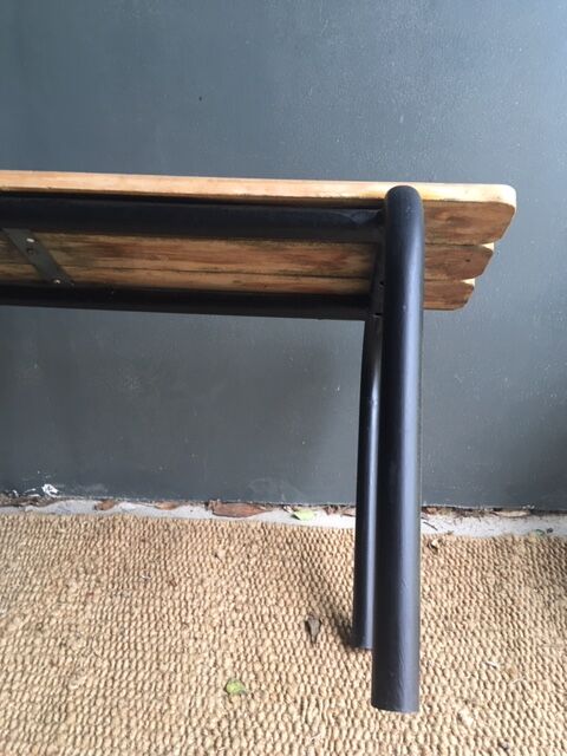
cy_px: 378
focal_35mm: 29
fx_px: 633
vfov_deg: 61.7
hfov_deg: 48.2
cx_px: 284
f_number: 2.2
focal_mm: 4.15
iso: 80
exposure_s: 1/33
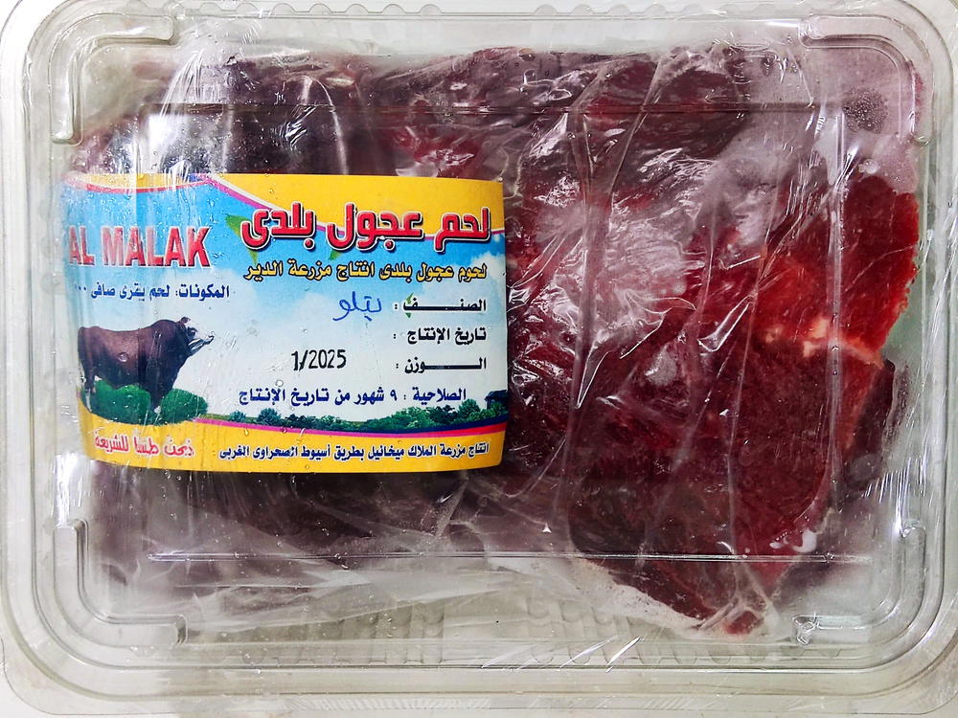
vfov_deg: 28.6
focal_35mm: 51
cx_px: 479
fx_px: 1411
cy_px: 359
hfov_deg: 37.5
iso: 385
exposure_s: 1/50
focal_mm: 4.71
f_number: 1.79
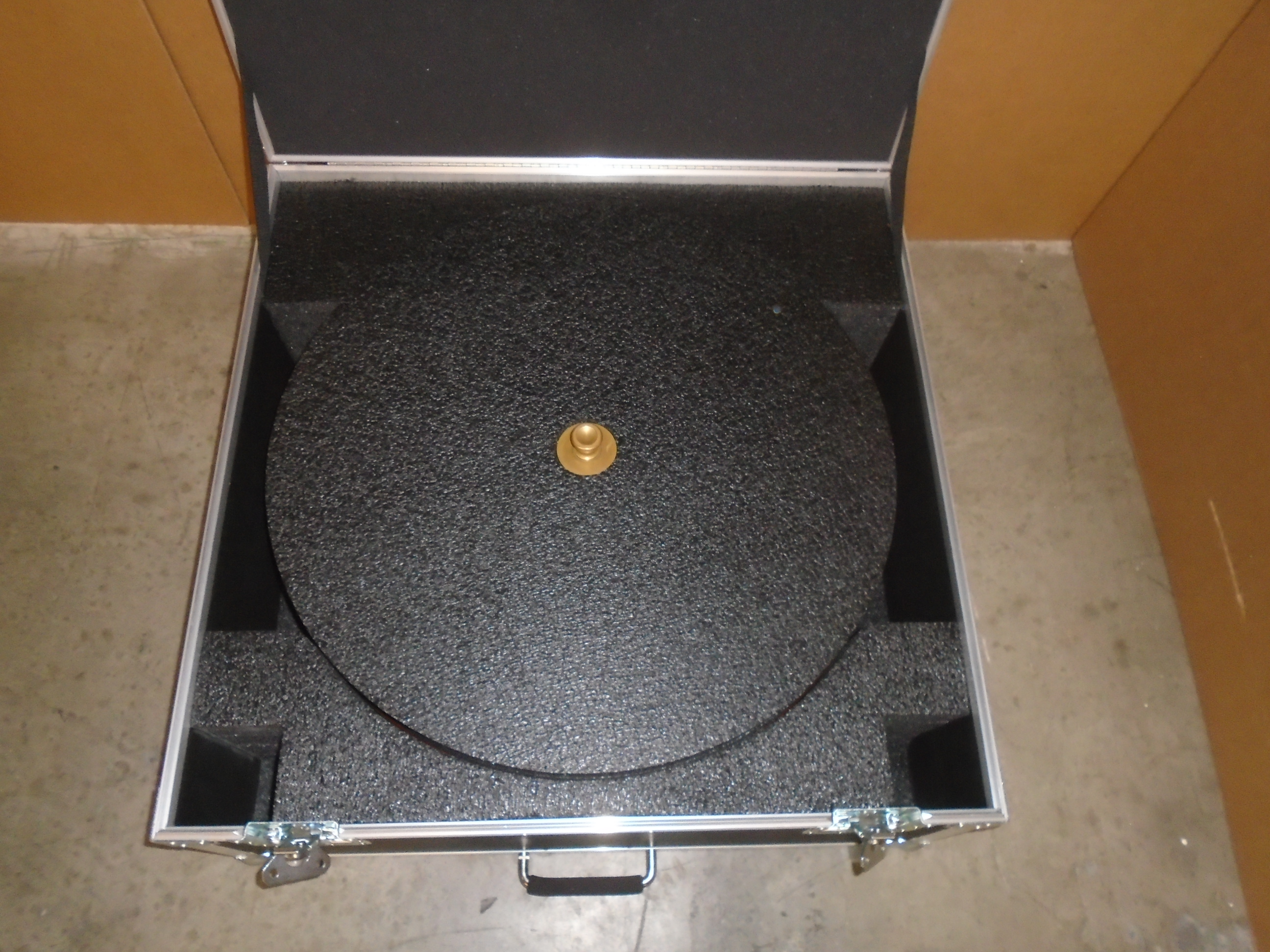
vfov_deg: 53.1
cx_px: 635
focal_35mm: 26
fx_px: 954
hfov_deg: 67.3
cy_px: 476
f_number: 3.2
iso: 400
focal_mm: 4.6
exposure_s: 1/30
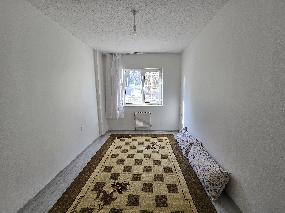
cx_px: 142
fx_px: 107
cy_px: 106
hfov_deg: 106.2
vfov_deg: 89.9
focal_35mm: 13
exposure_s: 1/359
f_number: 2.2
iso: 160
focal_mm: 2.2
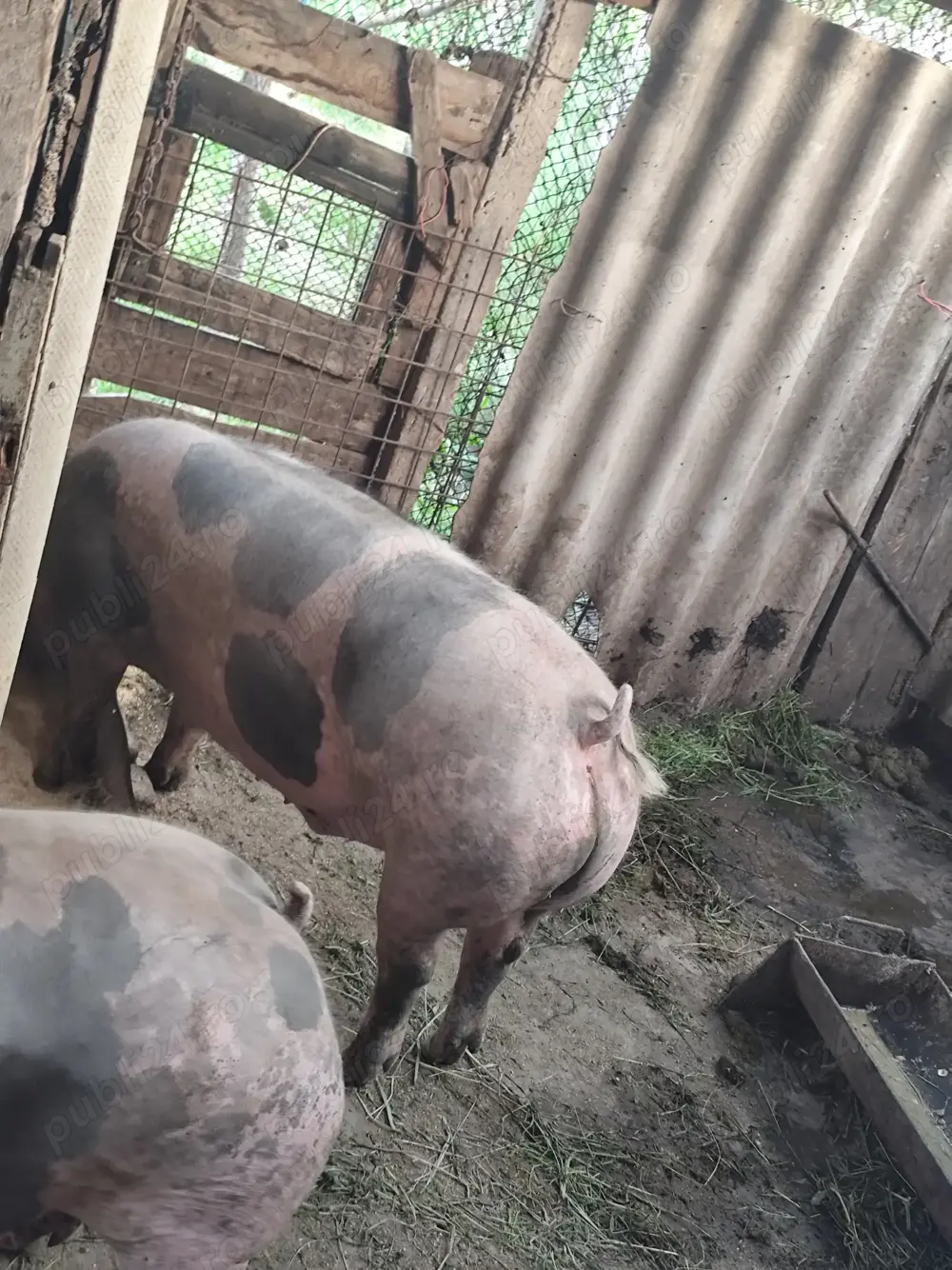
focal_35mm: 46
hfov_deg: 31.5
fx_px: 1687
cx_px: 476
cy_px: 635
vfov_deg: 41.2
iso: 640
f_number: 1.65
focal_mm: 6.19
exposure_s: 1/25
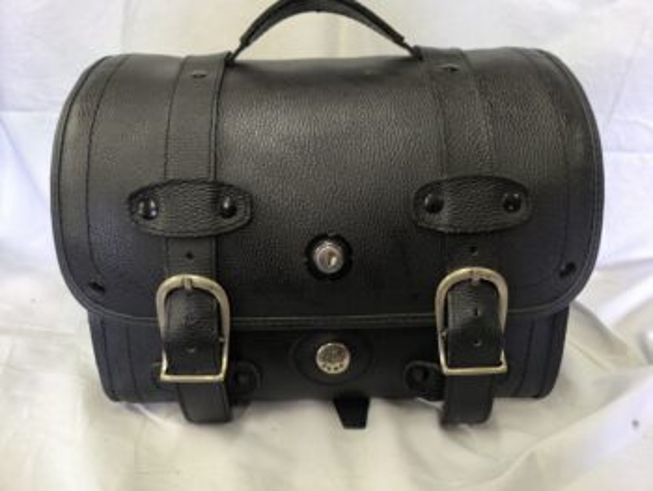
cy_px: 246
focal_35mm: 23
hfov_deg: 73.9
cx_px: 326
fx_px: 434
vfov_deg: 58.9
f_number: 1.65
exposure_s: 1/50
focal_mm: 6.14
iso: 800
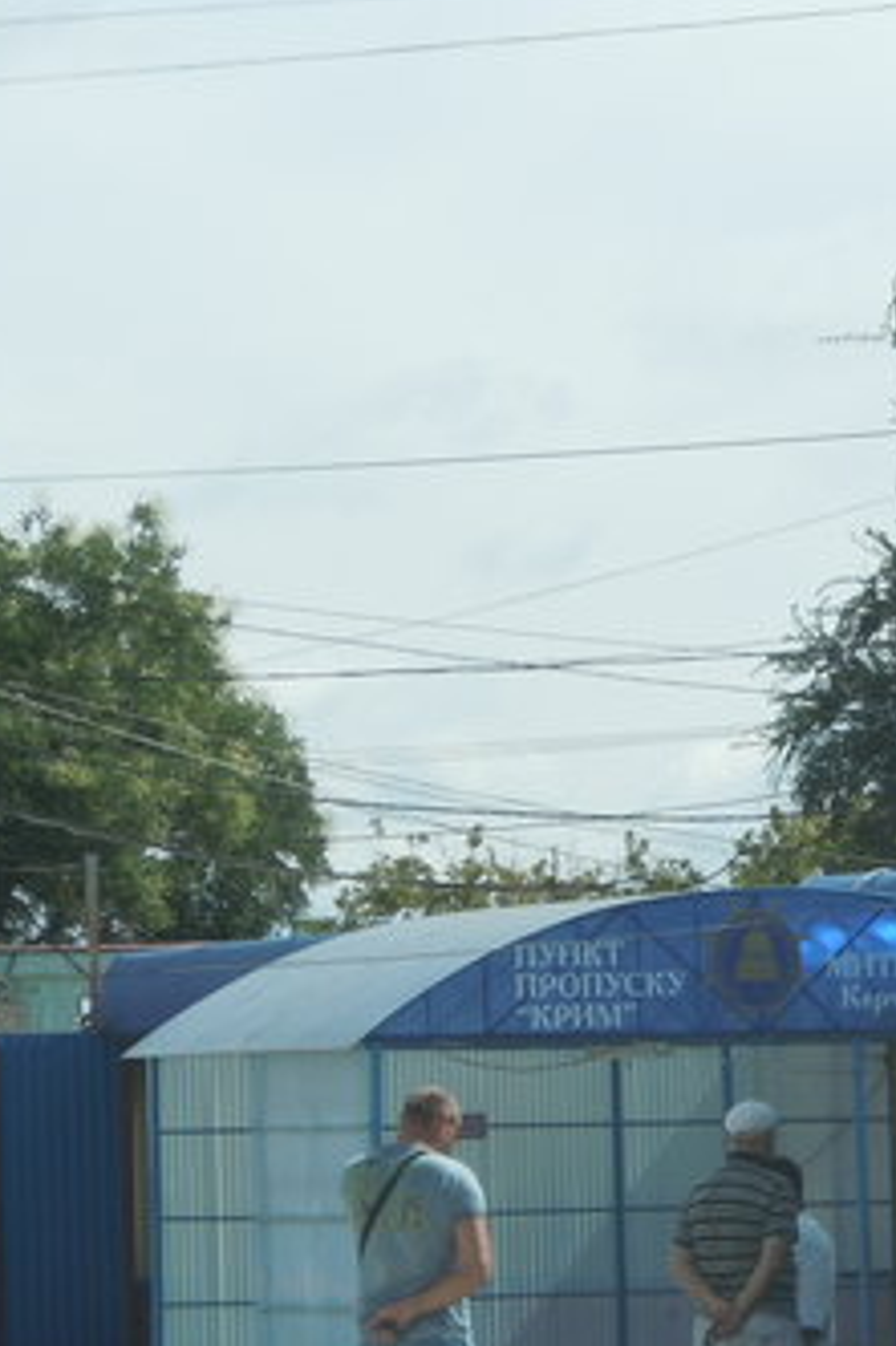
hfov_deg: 5.2
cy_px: 880
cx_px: 1030
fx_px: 9903
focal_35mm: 265
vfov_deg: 7.8
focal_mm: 25.3
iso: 100
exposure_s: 1/400
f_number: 5.5
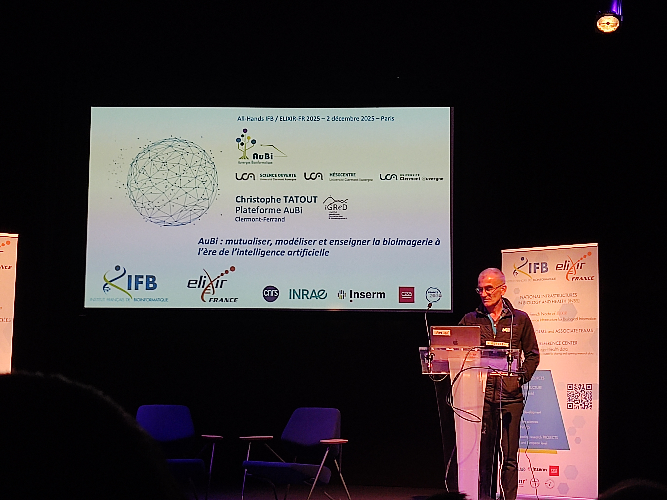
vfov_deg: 24.8
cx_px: 334
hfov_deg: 32.7
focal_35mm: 59
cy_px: 250
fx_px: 1137
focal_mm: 4.71
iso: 328
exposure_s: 1/50
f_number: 1.79
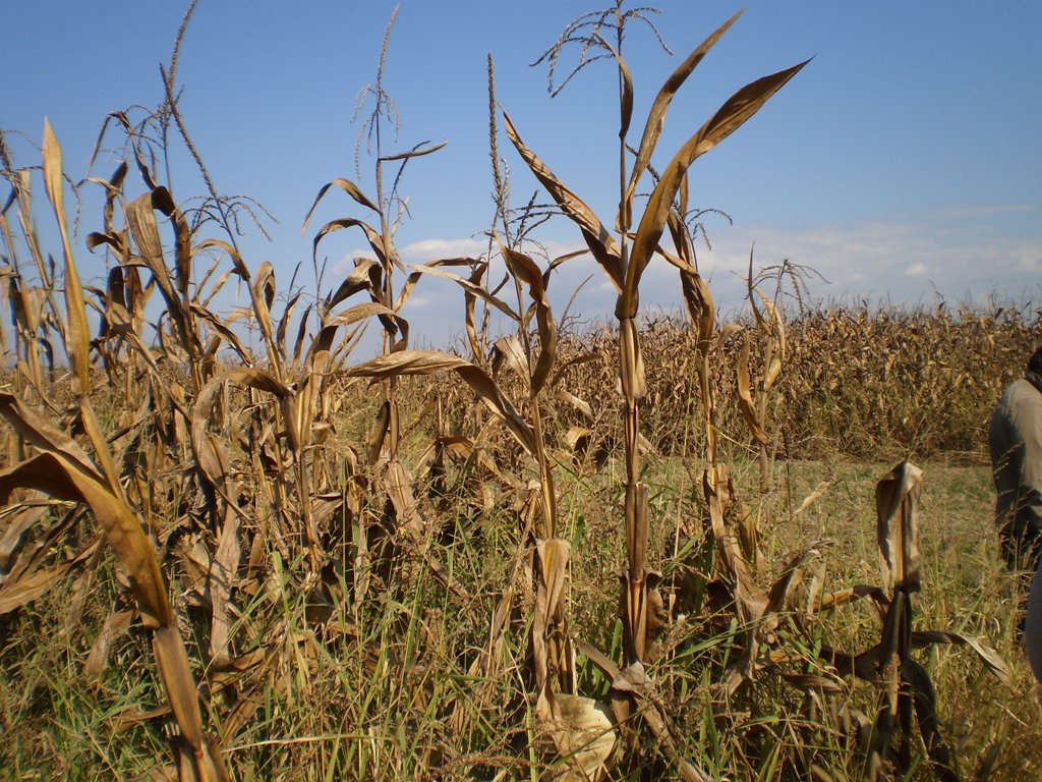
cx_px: 521
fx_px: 1084
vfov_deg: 39.7
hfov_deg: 51.4
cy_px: 391
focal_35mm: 36
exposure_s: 1/1000
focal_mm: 6.3
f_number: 4.6
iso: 64
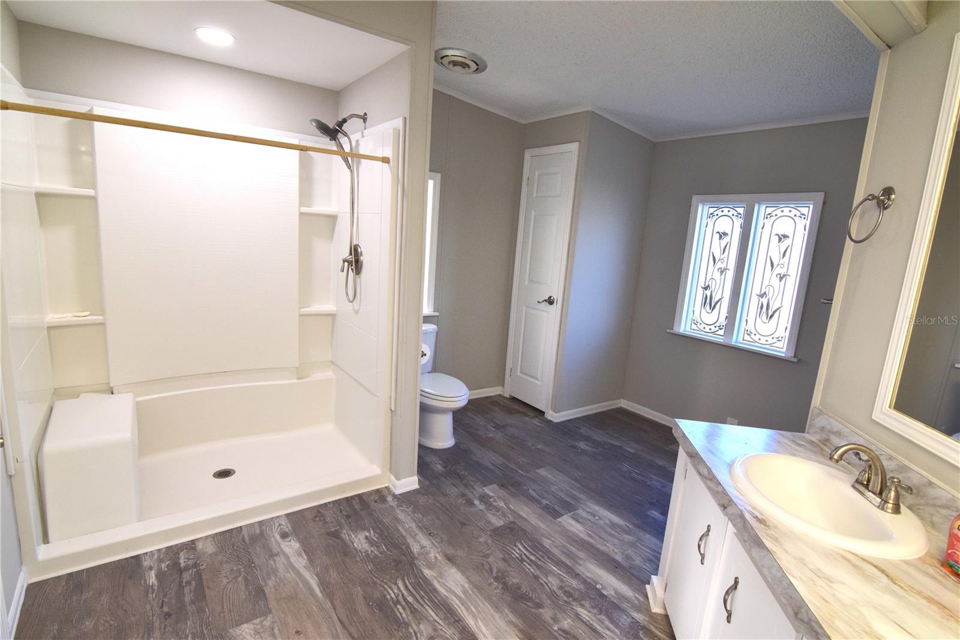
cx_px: 480
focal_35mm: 16
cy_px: 320
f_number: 8
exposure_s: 1/60
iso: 560
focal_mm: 11
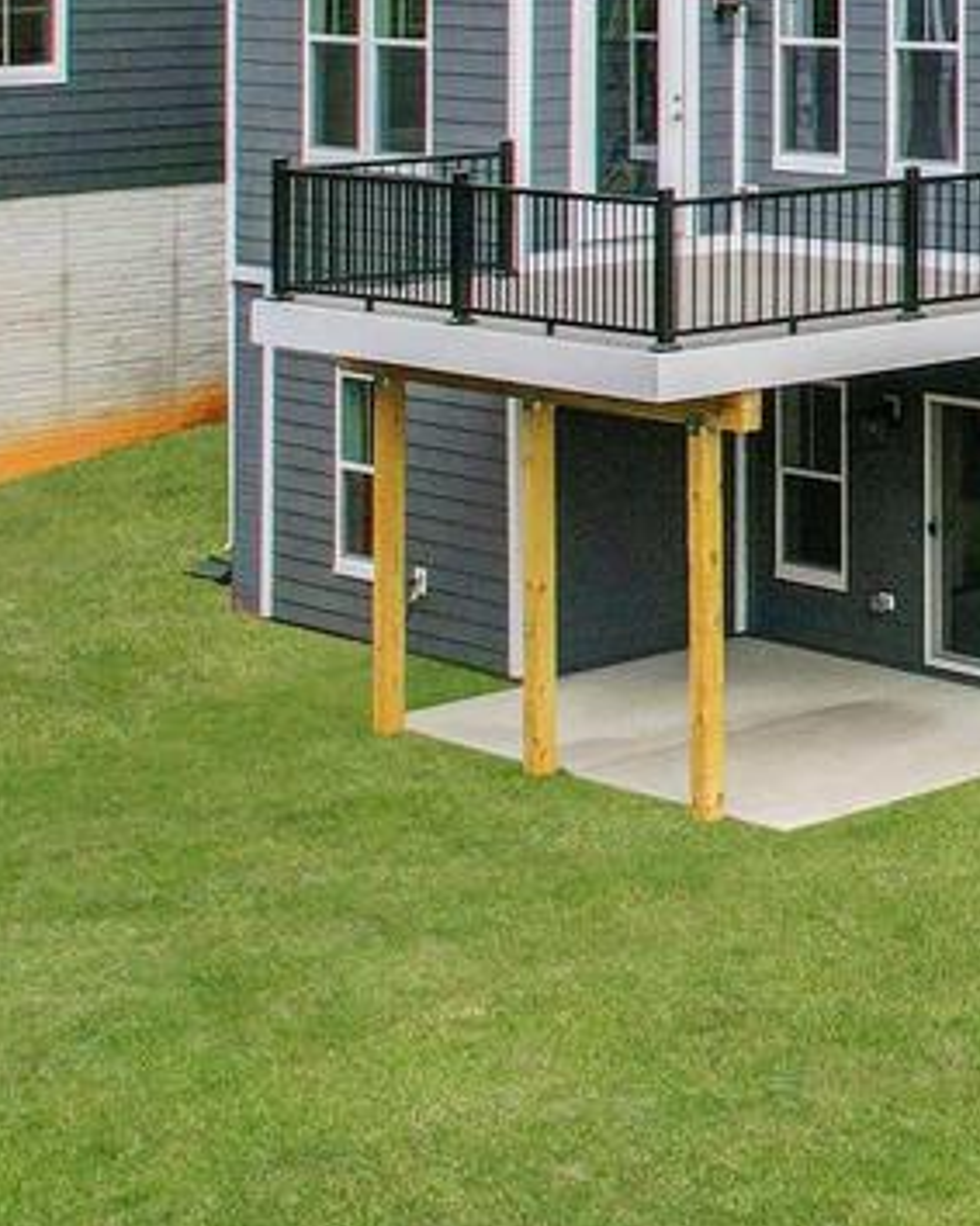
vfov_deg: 22.1
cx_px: 2292
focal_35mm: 84
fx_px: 3047
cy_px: 73
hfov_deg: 13.7
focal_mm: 8.4
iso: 100
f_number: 2.8
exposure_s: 1/1500
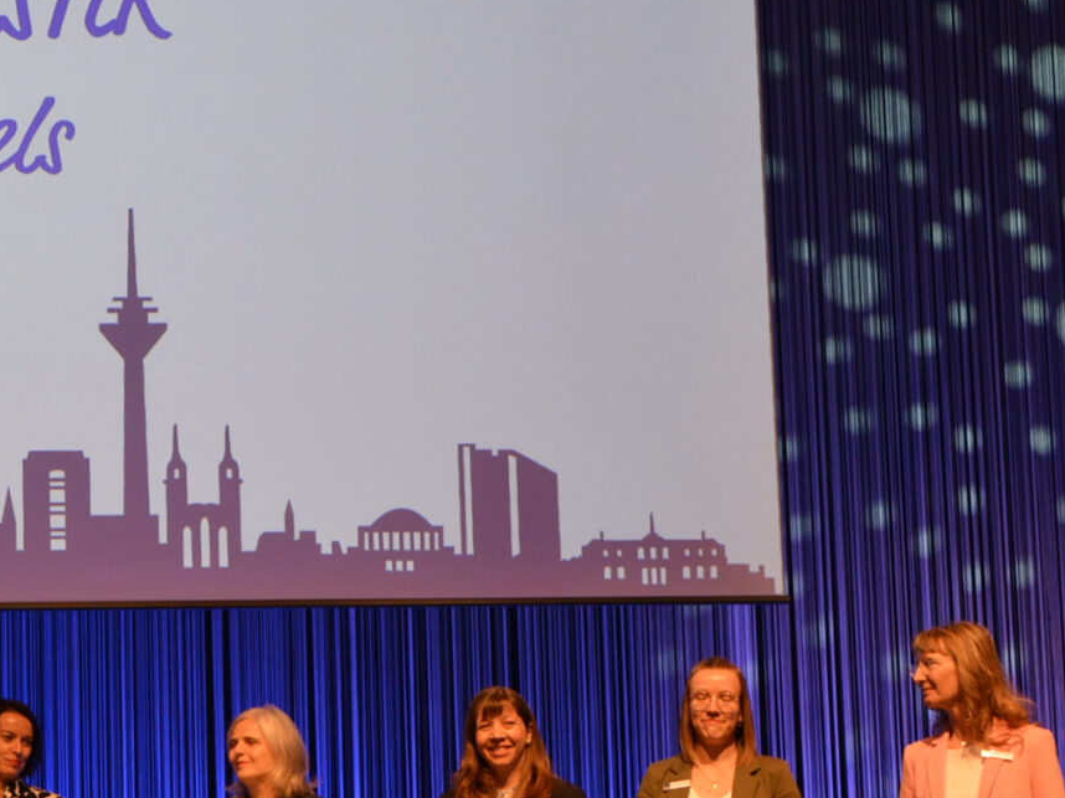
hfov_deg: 17.0
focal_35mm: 112
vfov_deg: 13.2
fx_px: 3445
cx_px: -123
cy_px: 550
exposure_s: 1/60
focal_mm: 26
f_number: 4
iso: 560
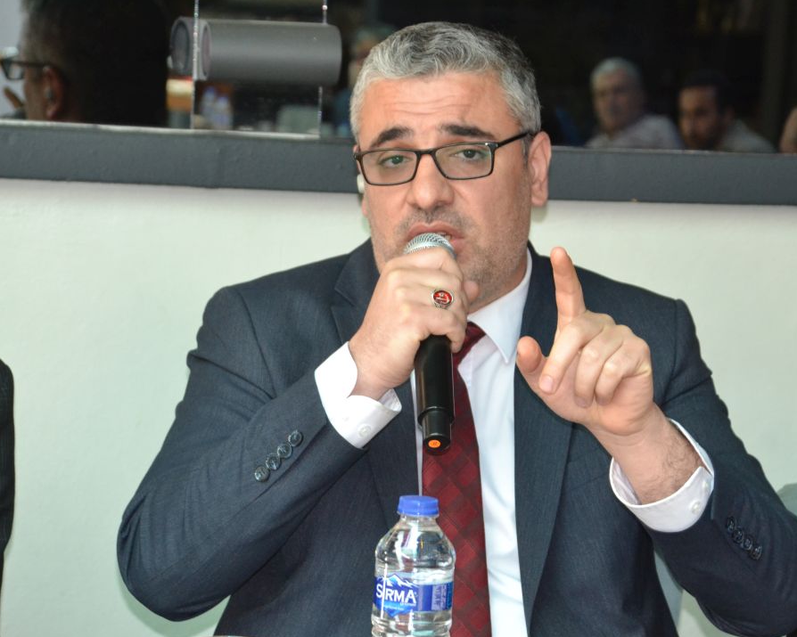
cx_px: 410
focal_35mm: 153
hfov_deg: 12.6
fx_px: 3609
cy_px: 318
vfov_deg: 10.1
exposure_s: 1/60
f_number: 5.6
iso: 1600
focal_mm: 90
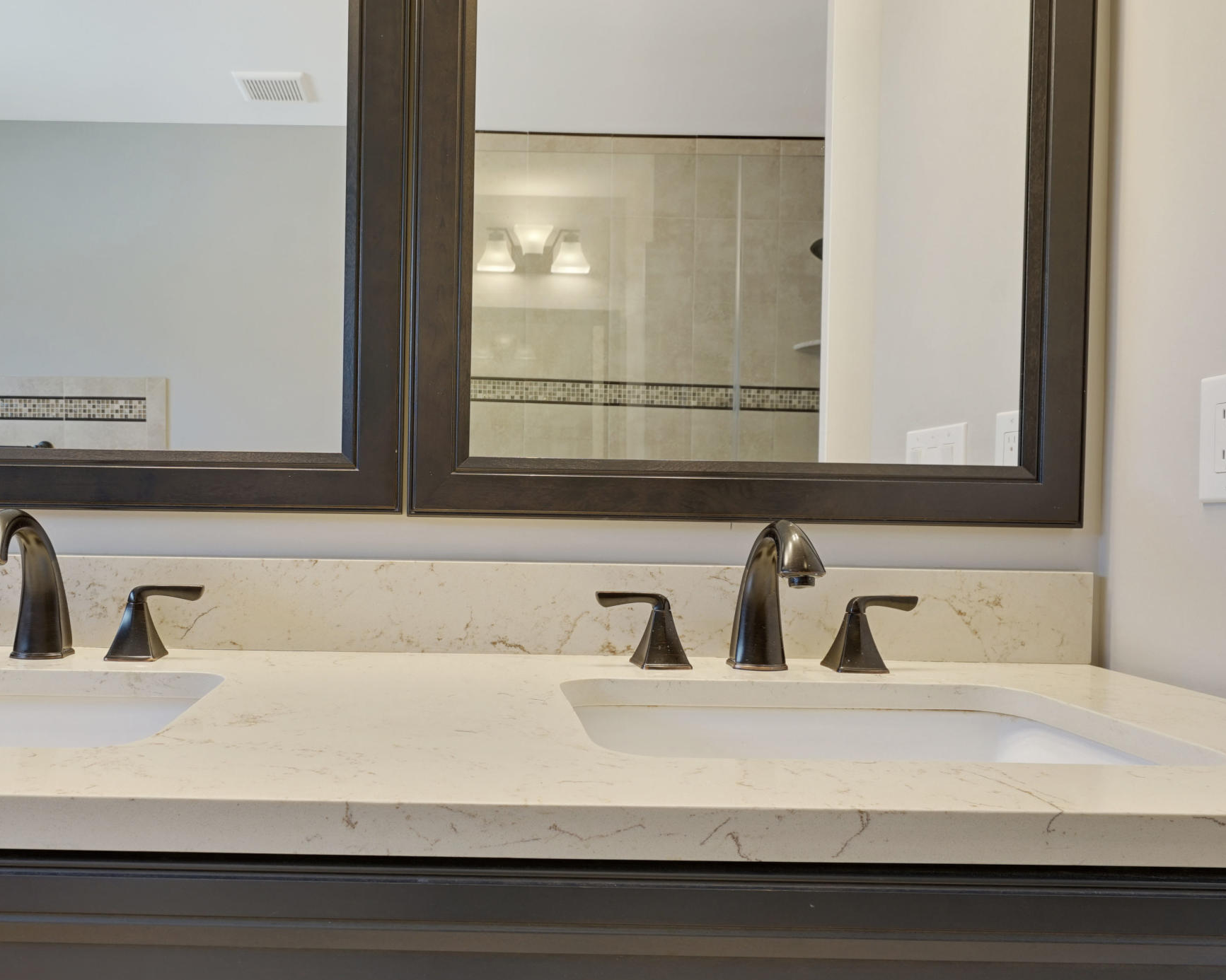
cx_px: 438
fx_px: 943
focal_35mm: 26
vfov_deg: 54.9
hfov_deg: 64.8
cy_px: 509
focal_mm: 16
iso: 320
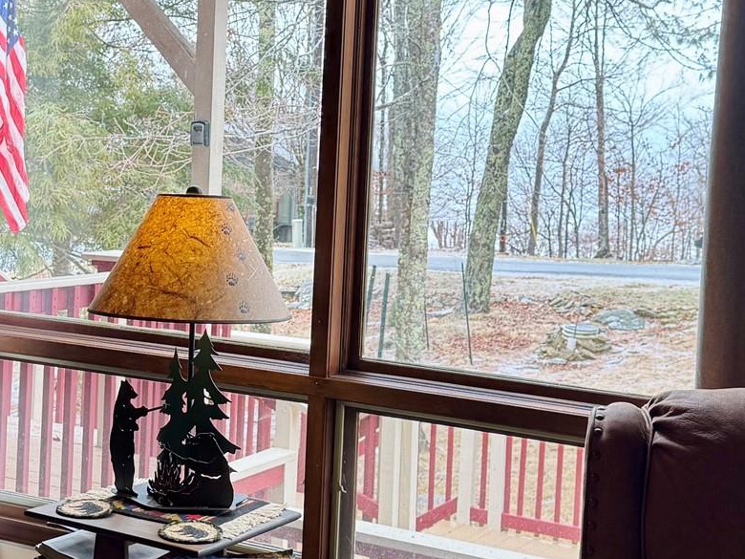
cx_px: 256
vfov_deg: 23.2
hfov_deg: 30.5
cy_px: 218
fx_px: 1356
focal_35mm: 63
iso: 64
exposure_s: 1/120
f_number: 1.78
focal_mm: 6.76
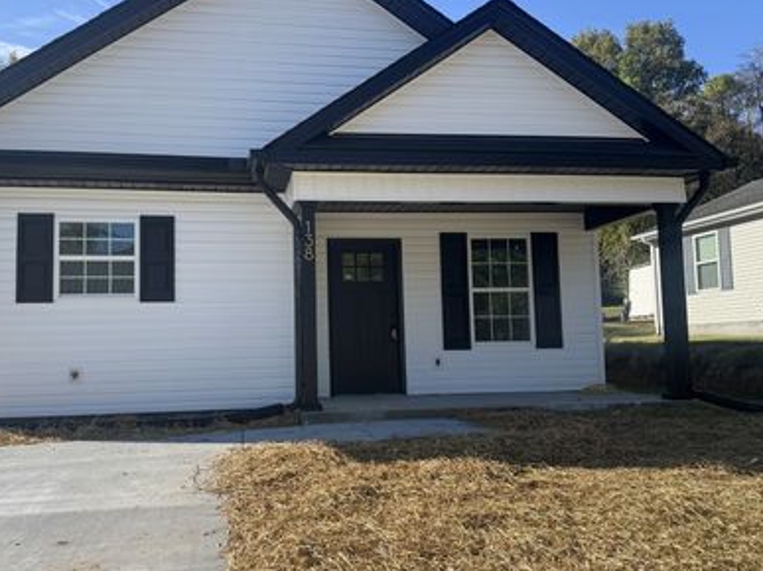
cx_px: 313
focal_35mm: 31
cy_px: 288
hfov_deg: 58.0
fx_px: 683
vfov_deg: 45.4
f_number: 1.78
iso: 80
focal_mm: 6.76
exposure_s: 1/2105
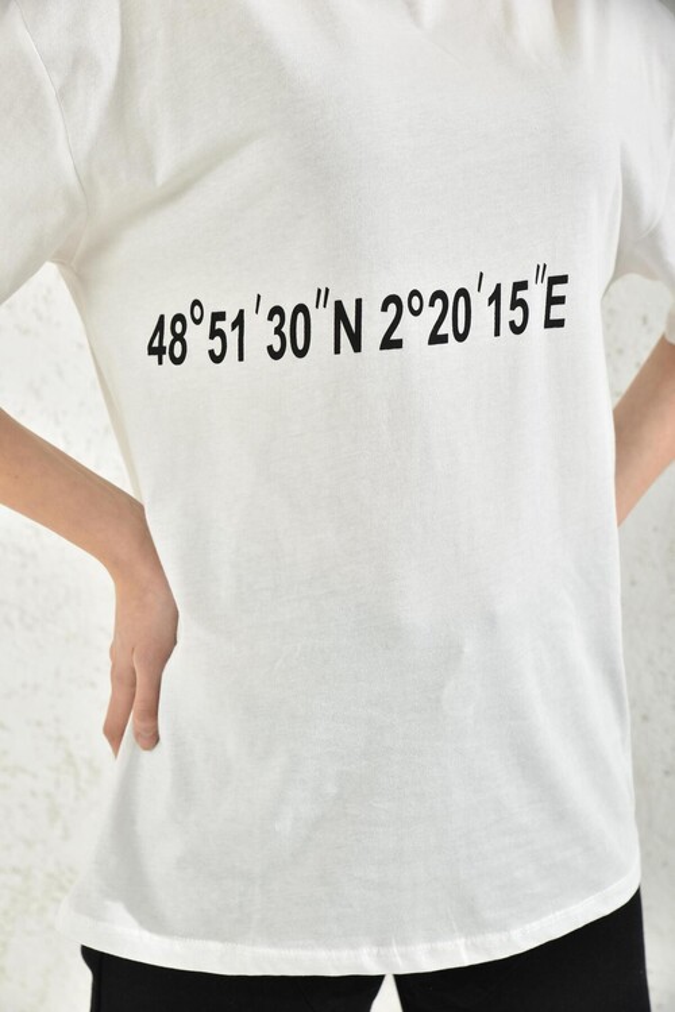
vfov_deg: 35.6
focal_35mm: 56
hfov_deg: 24.2
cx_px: 338
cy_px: 506
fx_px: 1575
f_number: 7.1
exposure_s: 1/160
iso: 100
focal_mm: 56
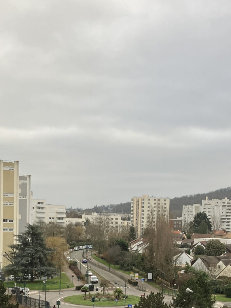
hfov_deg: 21.9
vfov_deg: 28.1
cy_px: 263
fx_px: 596
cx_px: 119
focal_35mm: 67
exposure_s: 1/227
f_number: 1.8
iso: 25
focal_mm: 3.99
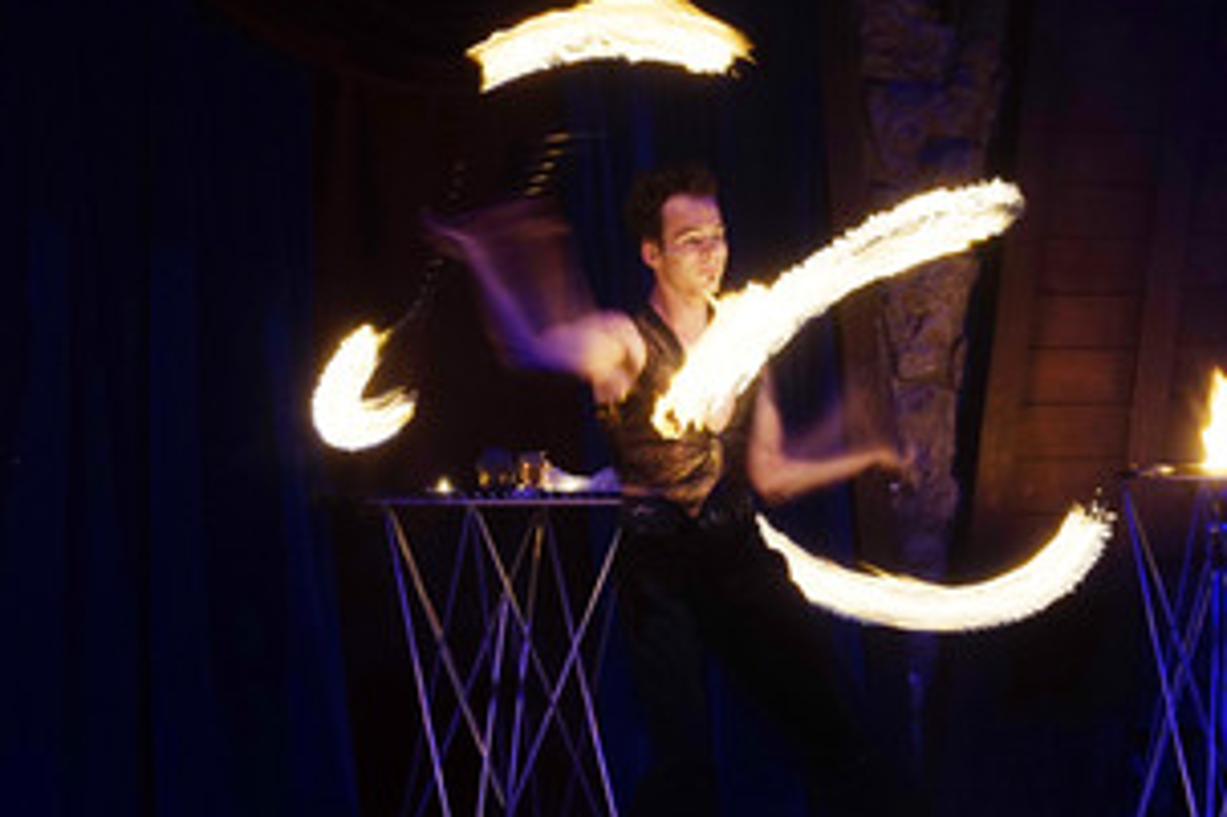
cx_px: 709
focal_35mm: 112
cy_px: 423
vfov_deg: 12.2
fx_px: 3815
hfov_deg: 18.3
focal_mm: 75
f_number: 14
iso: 1000
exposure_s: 1/5
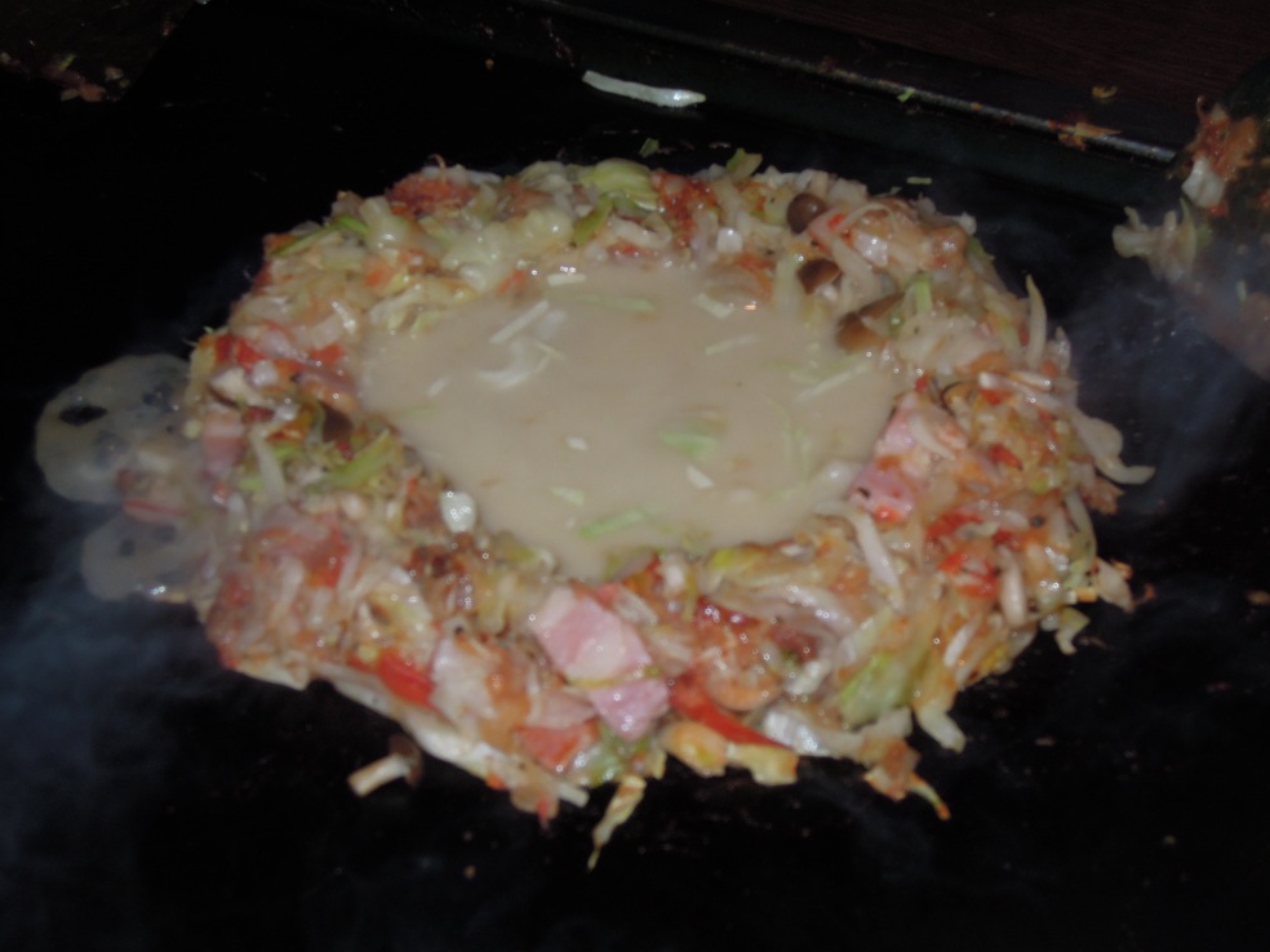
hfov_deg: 30.7
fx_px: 2311
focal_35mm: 63
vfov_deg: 23.3
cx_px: 640
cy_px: 481
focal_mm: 11.1
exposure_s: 1/60
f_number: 4.2
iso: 200
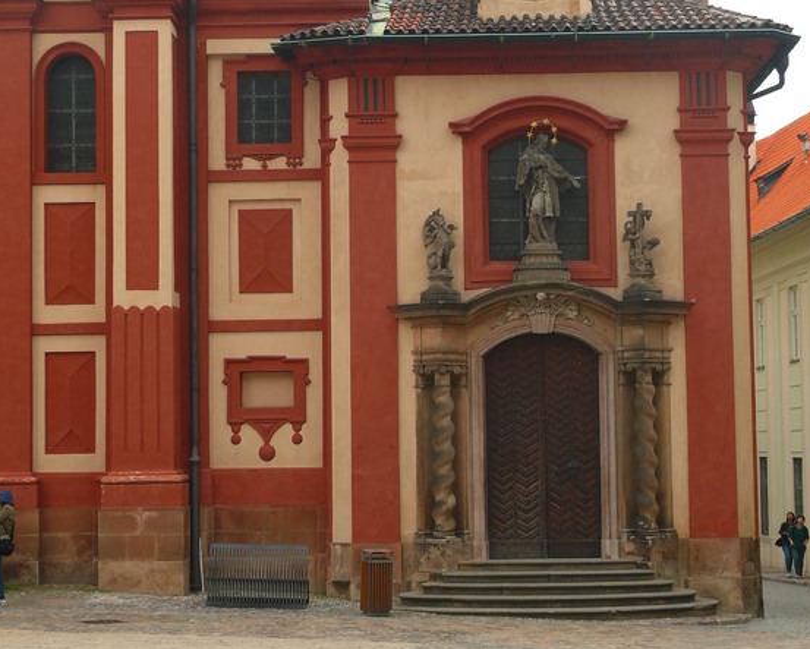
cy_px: 290
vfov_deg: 18.7
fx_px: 1967
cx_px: 409
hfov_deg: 23.3
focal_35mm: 82
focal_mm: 13.1
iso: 100
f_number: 3.2
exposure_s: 1/40
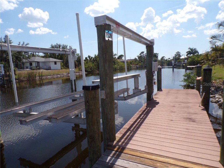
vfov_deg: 56.8
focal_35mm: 24
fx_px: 155
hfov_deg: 71.6
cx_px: 112
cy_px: 84
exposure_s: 1/420
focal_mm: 4.3
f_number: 5.8
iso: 80
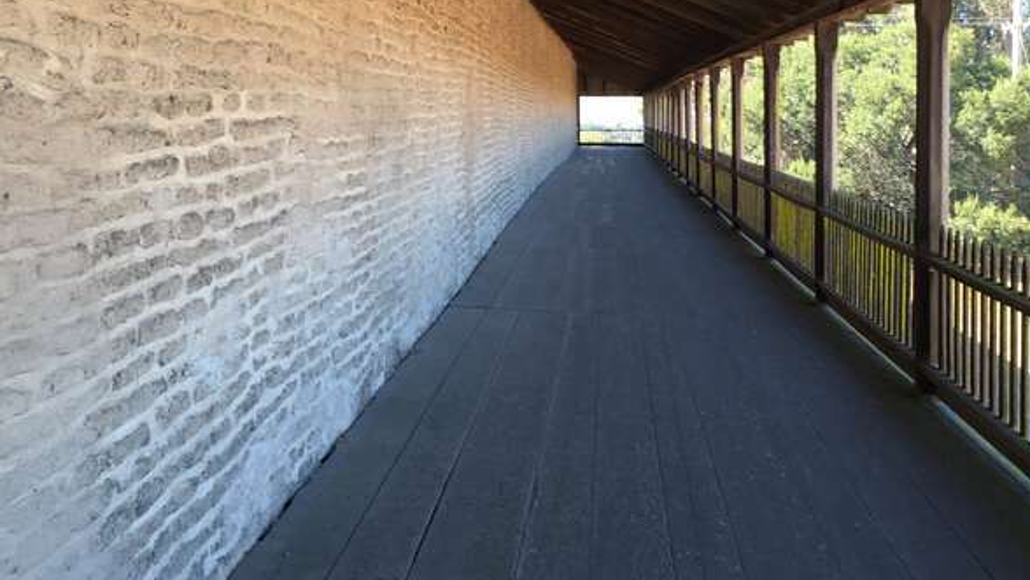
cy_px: 152
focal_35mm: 43
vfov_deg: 27.4
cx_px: 603
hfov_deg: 47.2
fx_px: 1175
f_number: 2.2
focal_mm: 4.15
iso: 25
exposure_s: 1/120
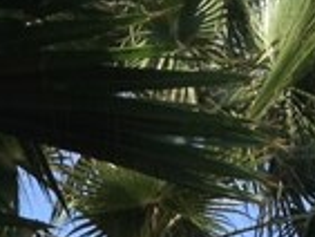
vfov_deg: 5.4
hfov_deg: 7.8
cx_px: 143
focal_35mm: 254
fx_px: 2313
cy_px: 809
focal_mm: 4.28
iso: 64
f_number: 2.4
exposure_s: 1/951
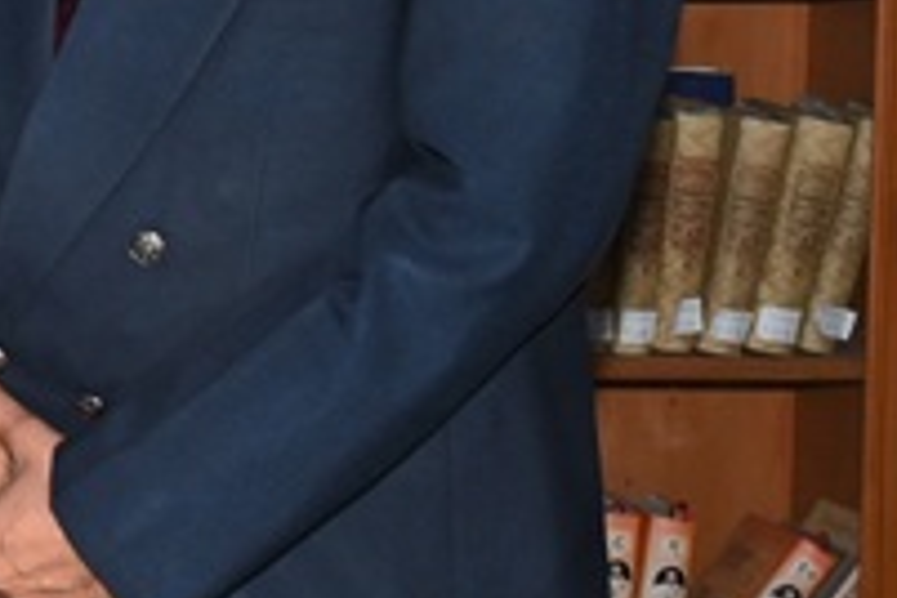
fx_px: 4273
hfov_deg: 10.7
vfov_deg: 7.9
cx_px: -1071
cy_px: -165
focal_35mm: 171
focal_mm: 34.5
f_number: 6.3
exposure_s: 1/125
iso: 640
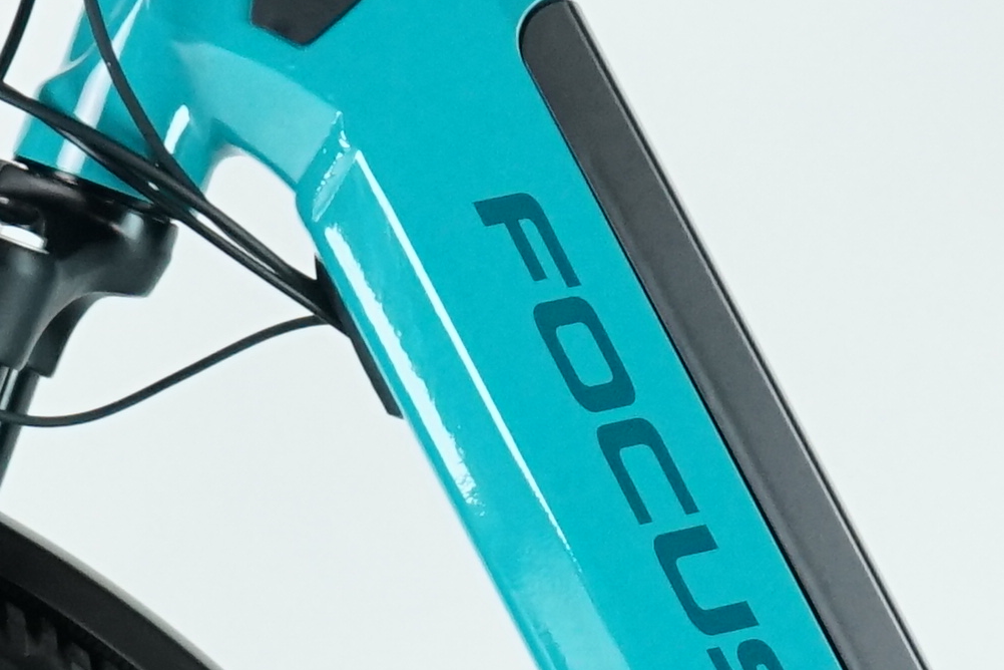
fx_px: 11350
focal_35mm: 407
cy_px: 852
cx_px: 1178
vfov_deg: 3.4
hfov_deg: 5.0
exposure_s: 1/200
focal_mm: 68
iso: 2000
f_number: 5.6
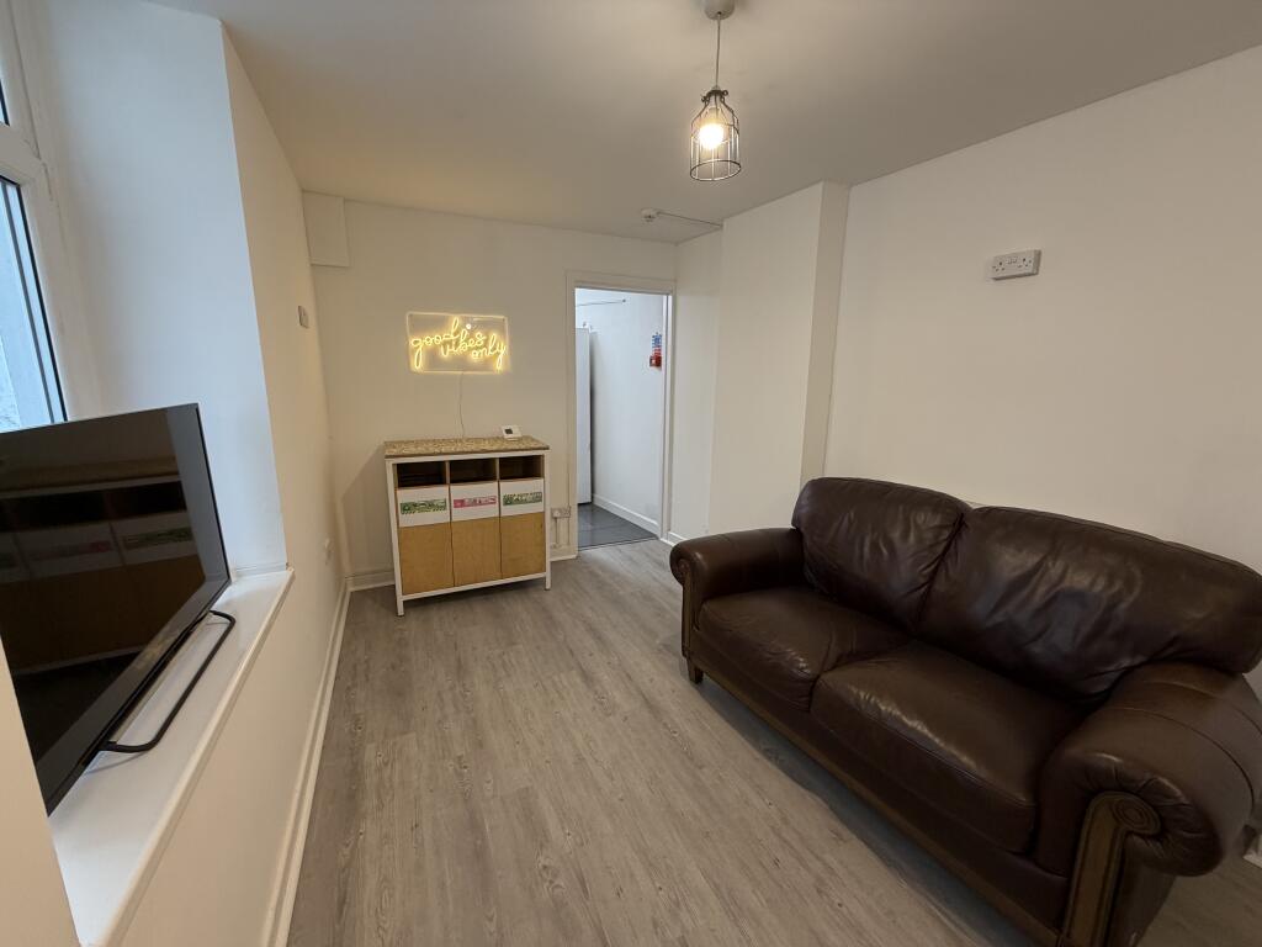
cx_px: 631
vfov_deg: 85.7
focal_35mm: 14
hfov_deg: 102.1
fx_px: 510
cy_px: 474
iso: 200
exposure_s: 1/50
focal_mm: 2.22
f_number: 2.2
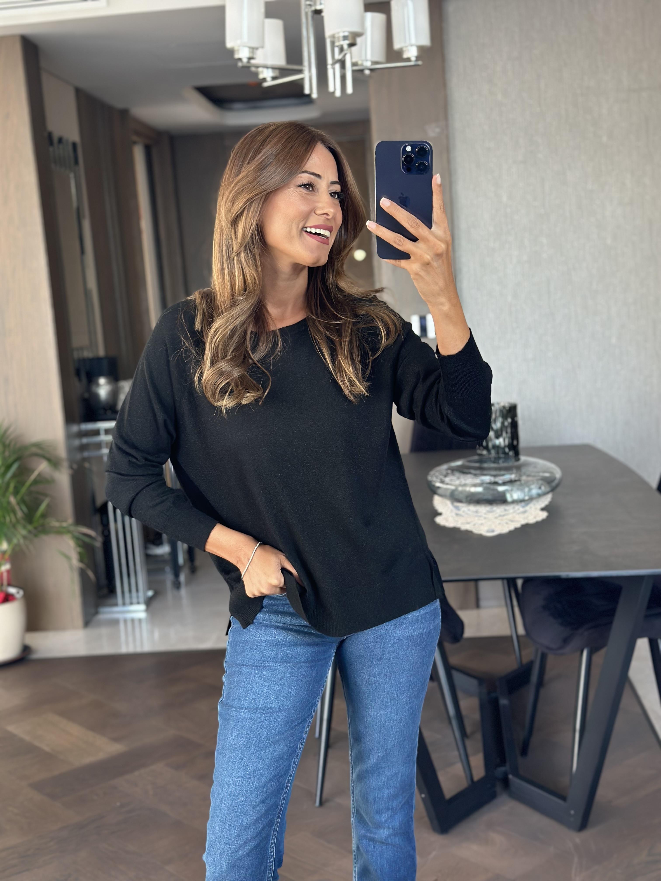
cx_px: 330
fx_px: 1222
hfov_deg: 30.3
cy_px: 440
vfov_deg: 39.7
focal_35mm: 48
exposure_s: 1/60
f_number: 1.78
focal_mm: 6.86
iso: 125
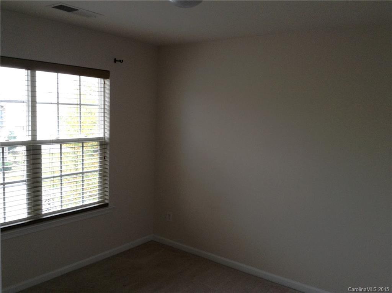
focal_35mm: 33
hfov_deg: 55.4
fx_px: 373
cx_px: 196
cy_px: 146
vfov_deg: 42.8
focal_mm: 3.3
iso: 64
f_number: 2.4
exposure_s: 1/25
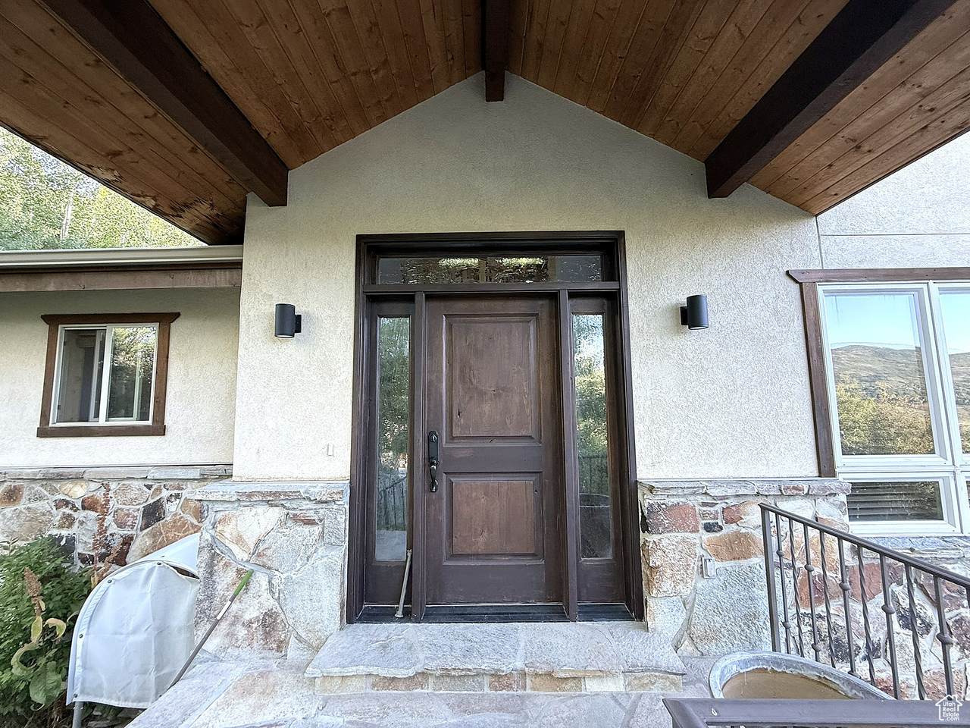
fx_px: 392
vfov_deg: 85.7
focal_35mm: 14
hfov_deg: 102.1
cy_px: 364
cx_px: 485
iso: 160
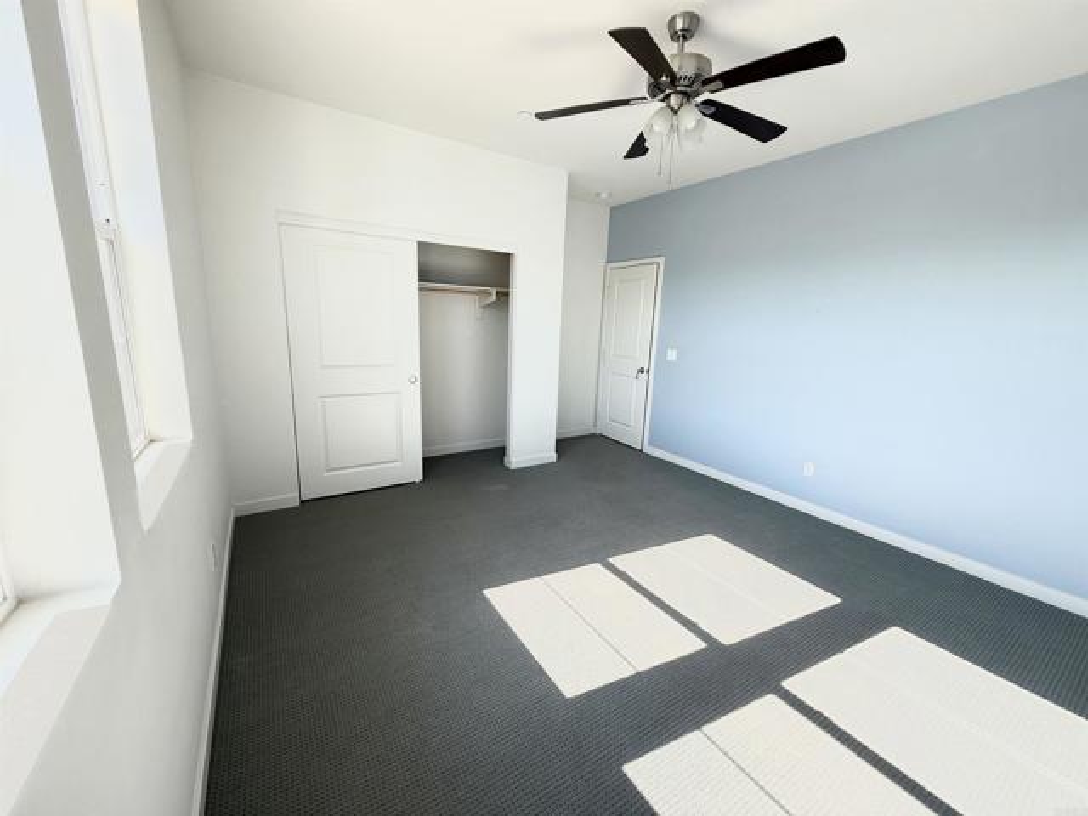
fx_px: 440
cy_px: 408
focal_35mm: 14
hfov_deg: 102.1
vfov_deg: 85.7
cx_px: 544
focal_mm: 2.22
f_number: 2.2
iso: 64
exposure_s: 1/156
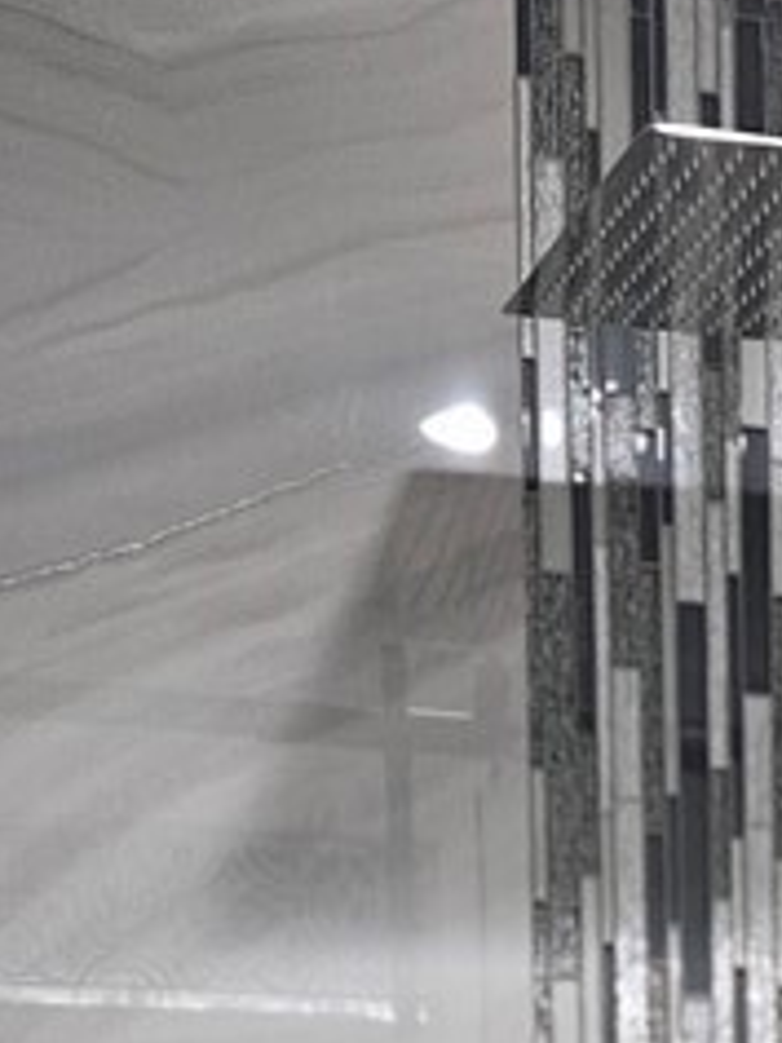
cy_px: 1697
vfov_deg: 17.1
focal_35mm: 100
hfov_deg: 14.4
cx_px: 910
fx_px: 3012
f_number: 1.8
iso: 640
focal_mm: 5.4
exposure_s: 1/120
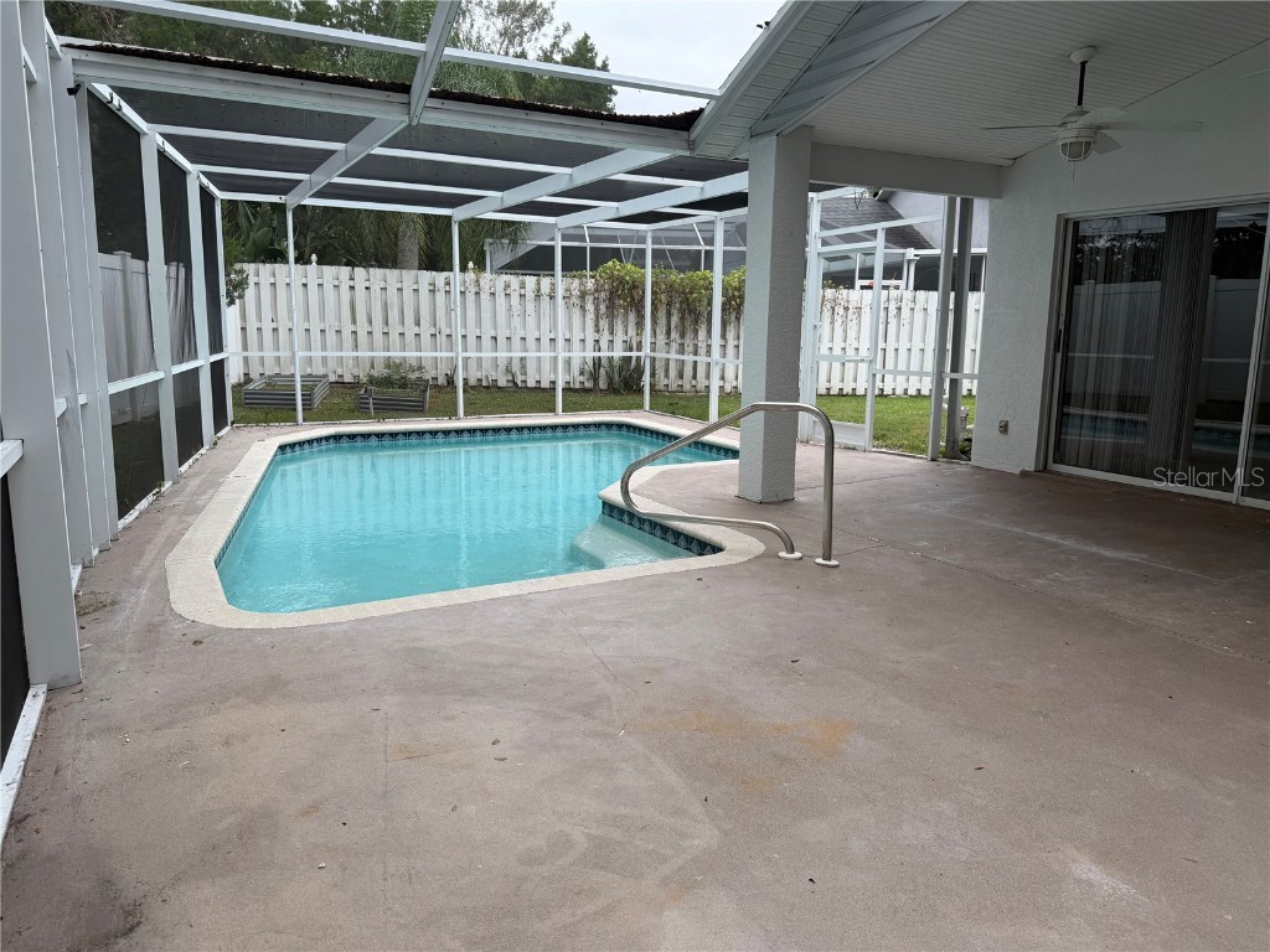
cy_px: 476
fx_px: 881
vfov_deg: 56.8
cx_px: 635
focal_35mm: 24
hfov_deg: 71.6
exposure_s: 1/992
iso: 80
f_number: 1.78
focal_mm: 6.76
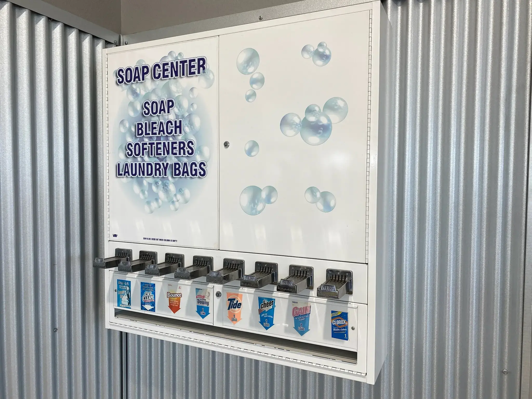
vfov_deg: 53.1
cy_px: 200
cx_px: 266
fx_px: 400
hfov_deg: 67.3
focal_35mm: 26
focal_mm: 4.25
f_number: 1.8
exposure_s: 1/135
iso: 32
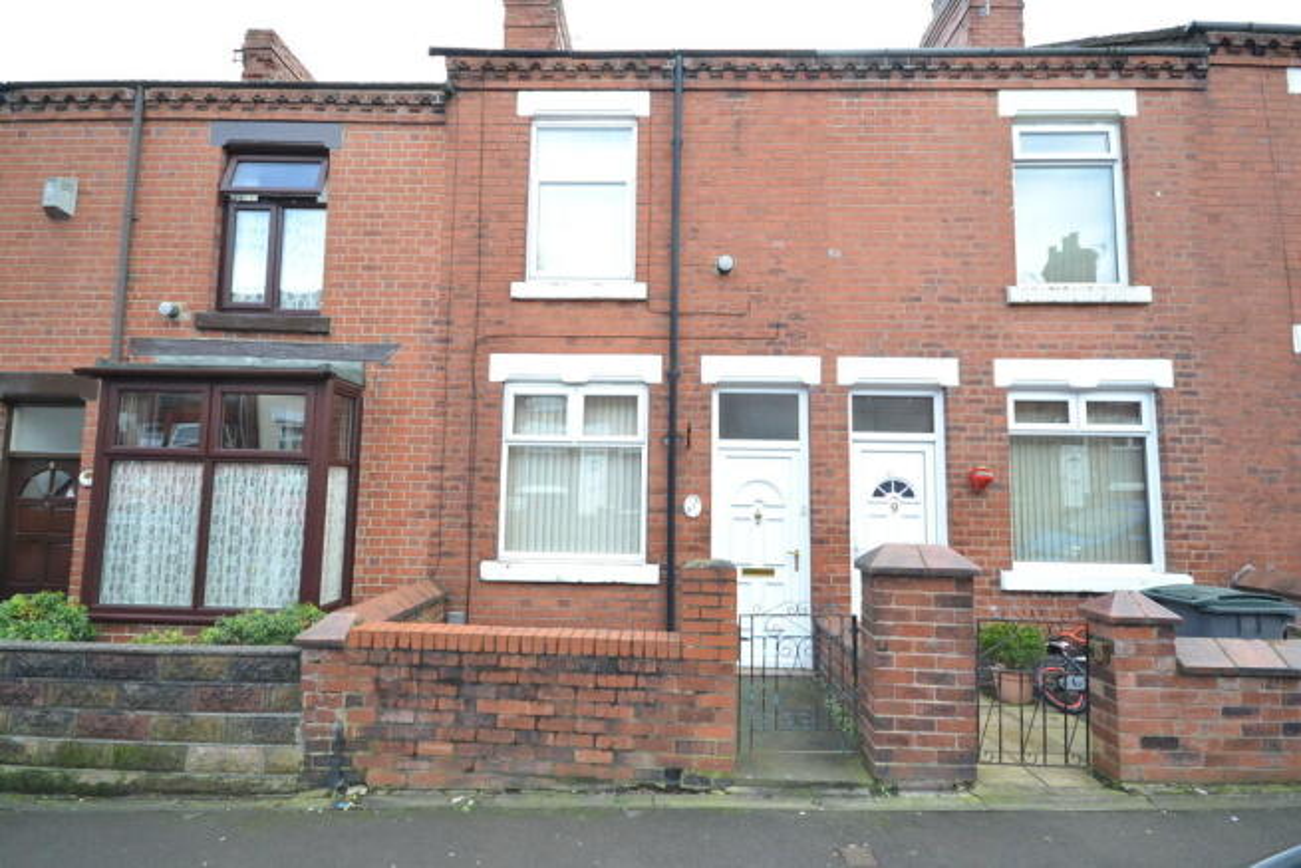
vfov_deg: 69.7
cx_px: 650
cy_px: 434
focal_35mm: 17
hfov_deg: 92.4
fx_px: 623
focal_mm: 11.5
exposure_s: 1/250
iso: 800
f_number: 7.1
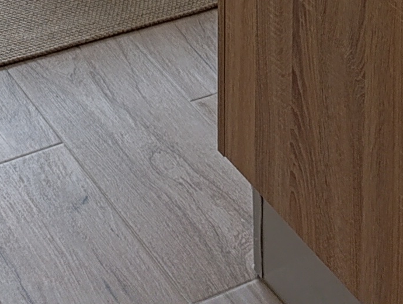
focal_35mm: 136
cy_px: -580
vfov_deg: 9.0
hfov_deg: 14.4
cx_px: 282
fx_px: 1586
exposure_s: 1/100
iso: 250
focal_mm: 6.14
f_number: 1.6
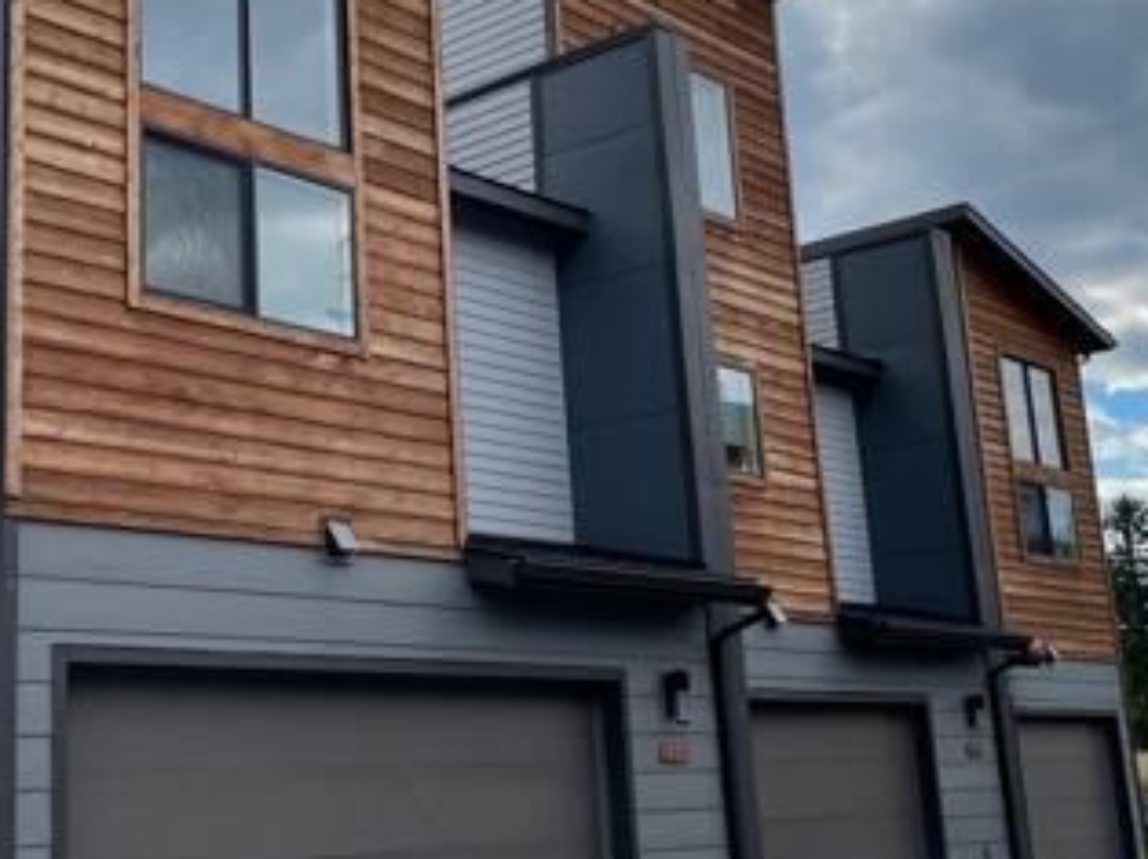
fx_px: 1756
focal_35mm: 53
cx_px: 355
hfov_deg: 35.7
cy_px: 358
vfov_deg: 27.4
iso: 32
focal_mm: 4.2
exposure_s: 1/1416
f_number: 1.6
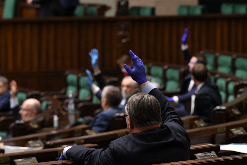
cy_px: 87
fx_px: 1255
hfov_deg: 11.2
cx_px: 105
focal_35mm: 183
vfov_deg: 7.5
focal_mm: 100
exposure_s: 1/250
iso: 2000
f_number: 3.2
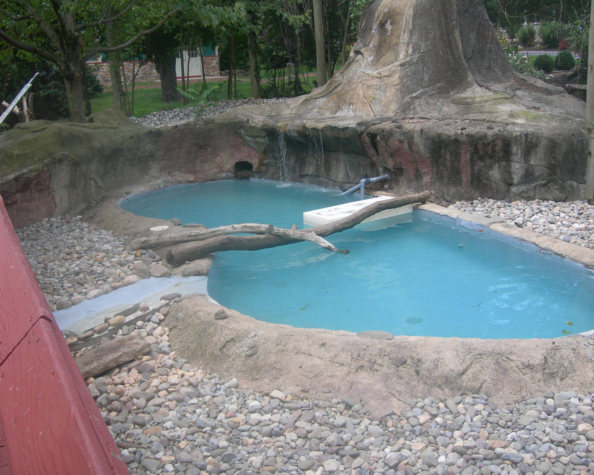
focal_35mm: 40
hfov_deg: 45.8
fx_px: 703
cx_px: 303
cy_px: 237
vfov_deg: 37.3
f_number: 2.8
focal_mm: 7.8
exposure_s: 1/124
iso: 50
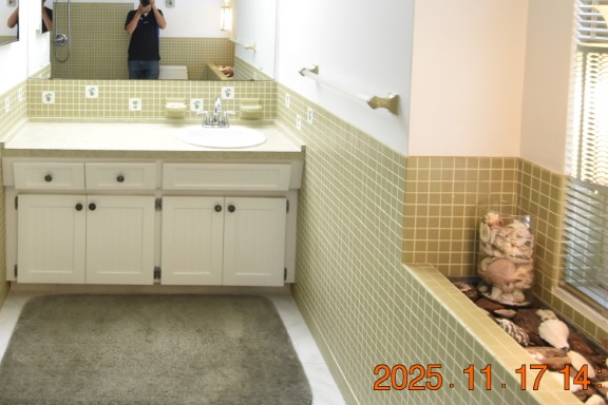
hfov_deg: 58.6
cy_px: 34
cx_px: 150
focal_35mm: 30
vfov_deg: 40.1
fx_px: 507
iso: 800
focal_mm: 10
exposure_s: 1/60
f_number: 3.5
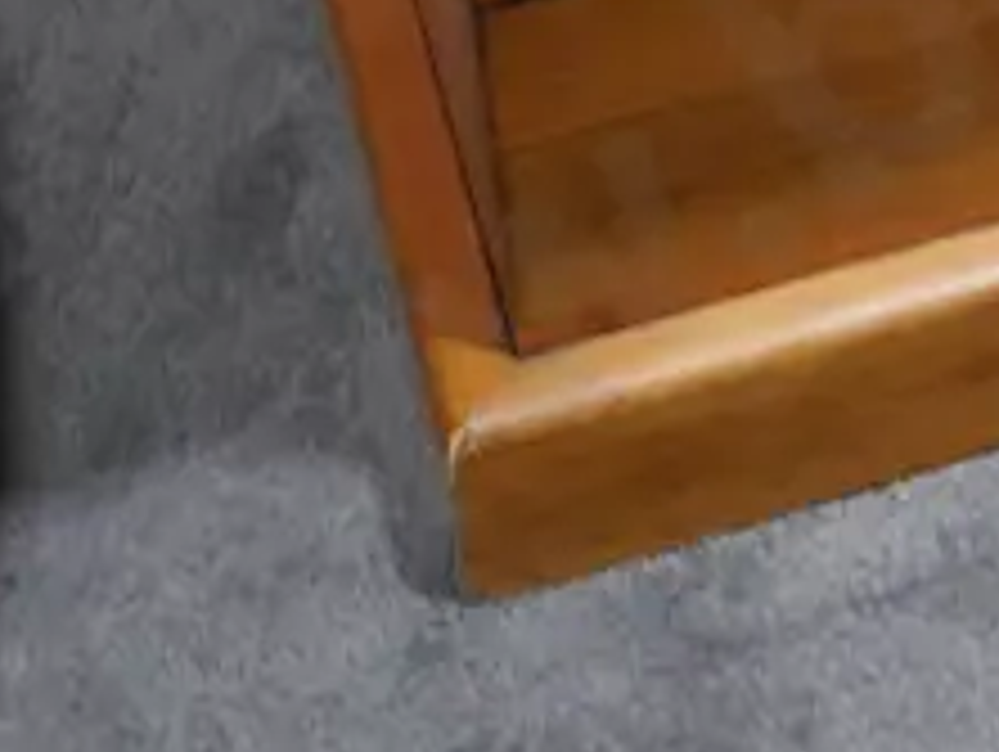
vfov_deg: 10.8
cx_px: 1778
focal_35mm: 129
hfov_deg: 13.7
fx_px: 3727
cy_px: -615
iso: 320
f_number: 3.5
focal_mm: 14
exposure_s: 1/60
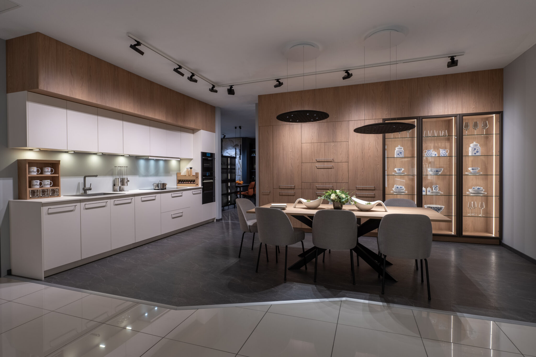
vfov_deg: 64.5
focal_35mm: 19
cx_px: 268
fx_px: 283
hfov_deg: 86.9
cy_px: 178
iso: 400
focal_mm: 19
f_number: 8
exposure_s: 1/80
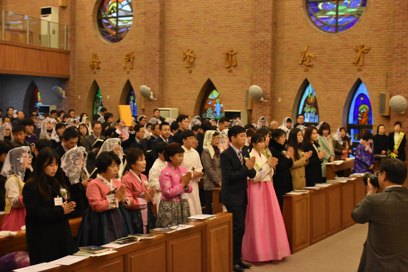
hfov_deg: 41.1
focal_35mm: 48
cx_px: 204
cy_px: 136
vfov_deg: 28.1
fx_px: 544
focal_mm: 32
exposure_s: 1/60
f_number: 4
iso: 2500
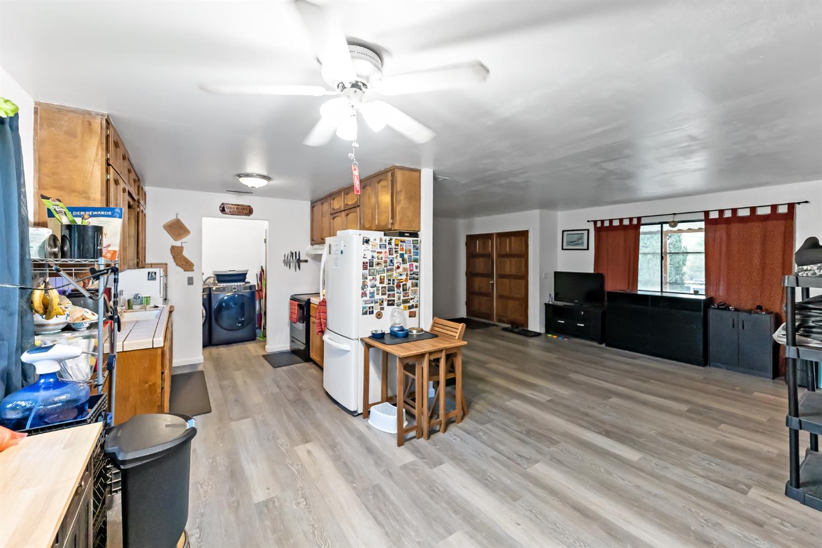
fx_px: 320
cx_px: 411
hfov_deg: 104.3
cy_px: 274
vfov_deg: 81.2
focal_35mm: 14
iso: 2500
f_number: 2.8
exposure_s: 1/160
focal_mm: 14
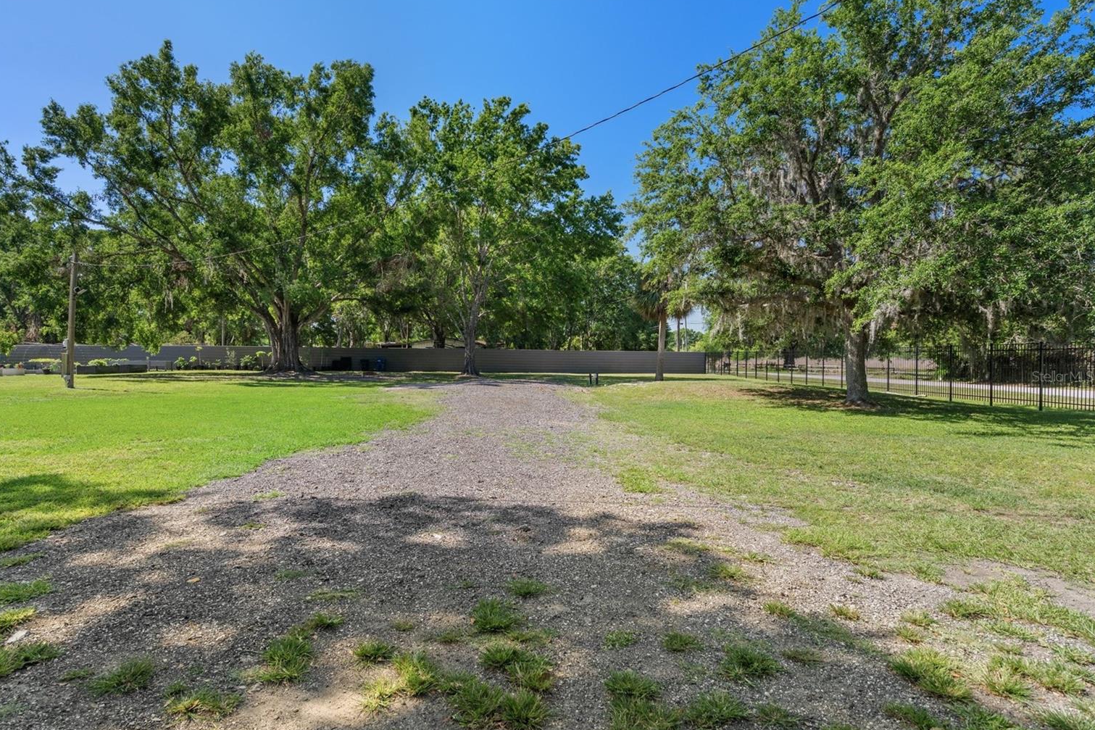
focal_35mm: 18
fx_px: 547
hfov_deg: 89.9
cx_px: 517
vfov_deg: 67.4
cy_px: 376
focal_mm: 17
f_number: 8
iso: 320
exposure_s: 1/10
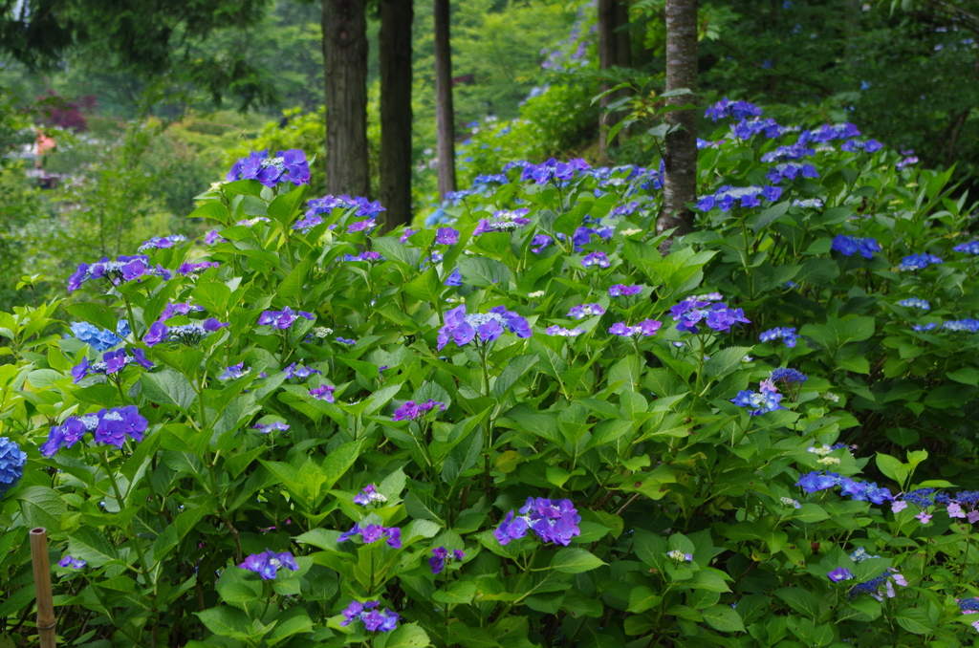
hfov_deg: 27.0
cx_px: 490
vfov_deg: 18.1
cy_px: 324
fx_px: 2035
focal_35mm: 75
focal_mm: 50
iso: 400
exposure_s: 1/125
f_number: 5.6
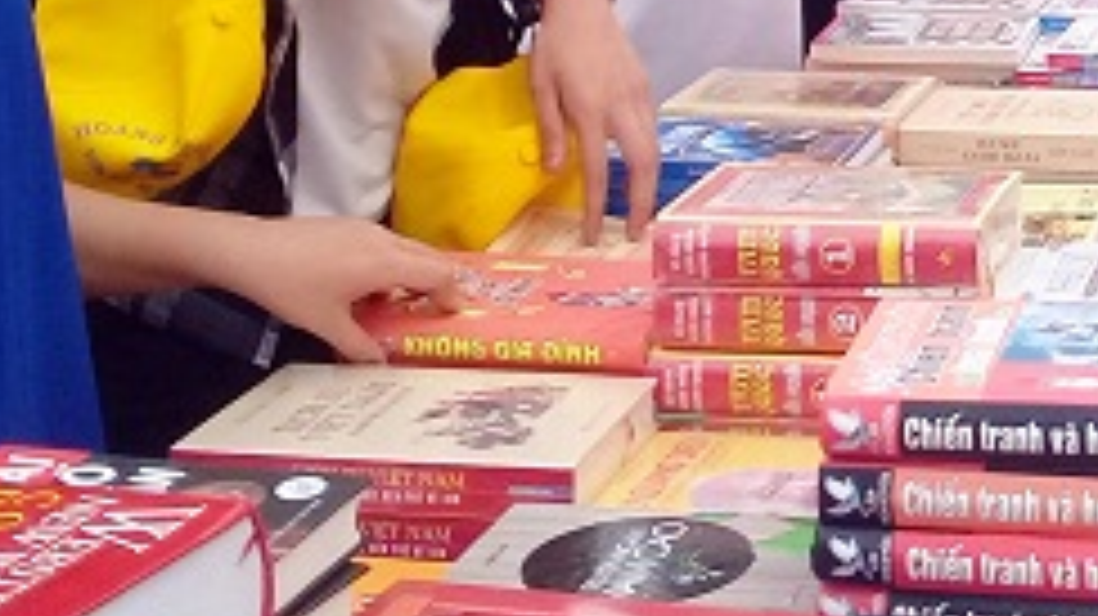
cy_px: -259
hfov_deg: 21.3
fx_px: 2823
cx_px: 1098
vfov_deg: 12.0
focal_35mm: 97
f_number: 2.2
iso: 50
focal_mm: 3.3
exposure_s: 1/427
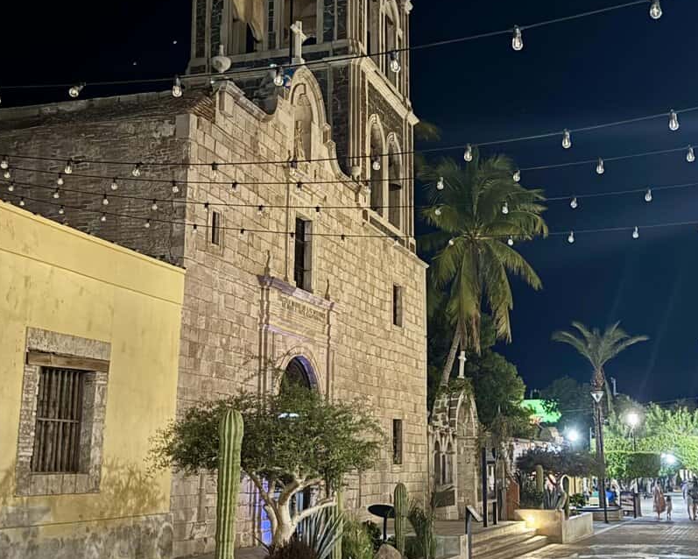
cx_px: 422
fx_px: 971
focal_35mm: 47
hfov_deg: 39.4
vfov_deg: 32.1
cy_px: 247
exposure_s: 1/15
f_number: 1.78
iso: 1000
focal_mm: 6.76
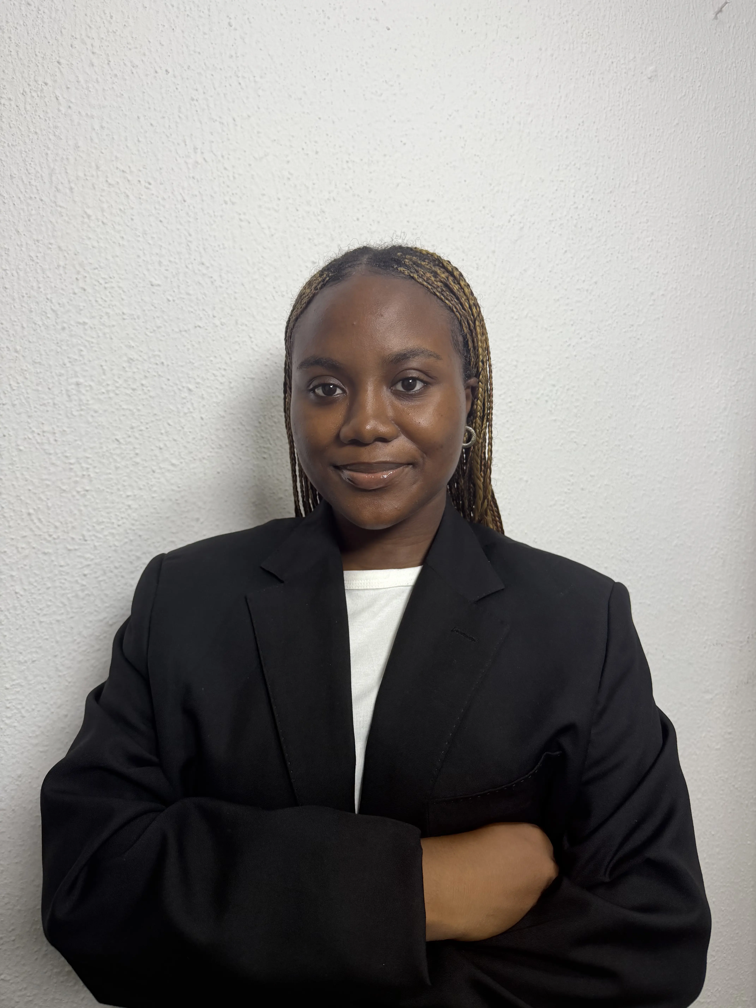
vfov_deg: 71.6
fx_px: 699
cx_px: 378
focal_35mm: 24
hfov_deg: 56.8
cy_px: 504
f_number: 1.78
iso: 200
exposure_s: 1/121
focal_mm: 6.76
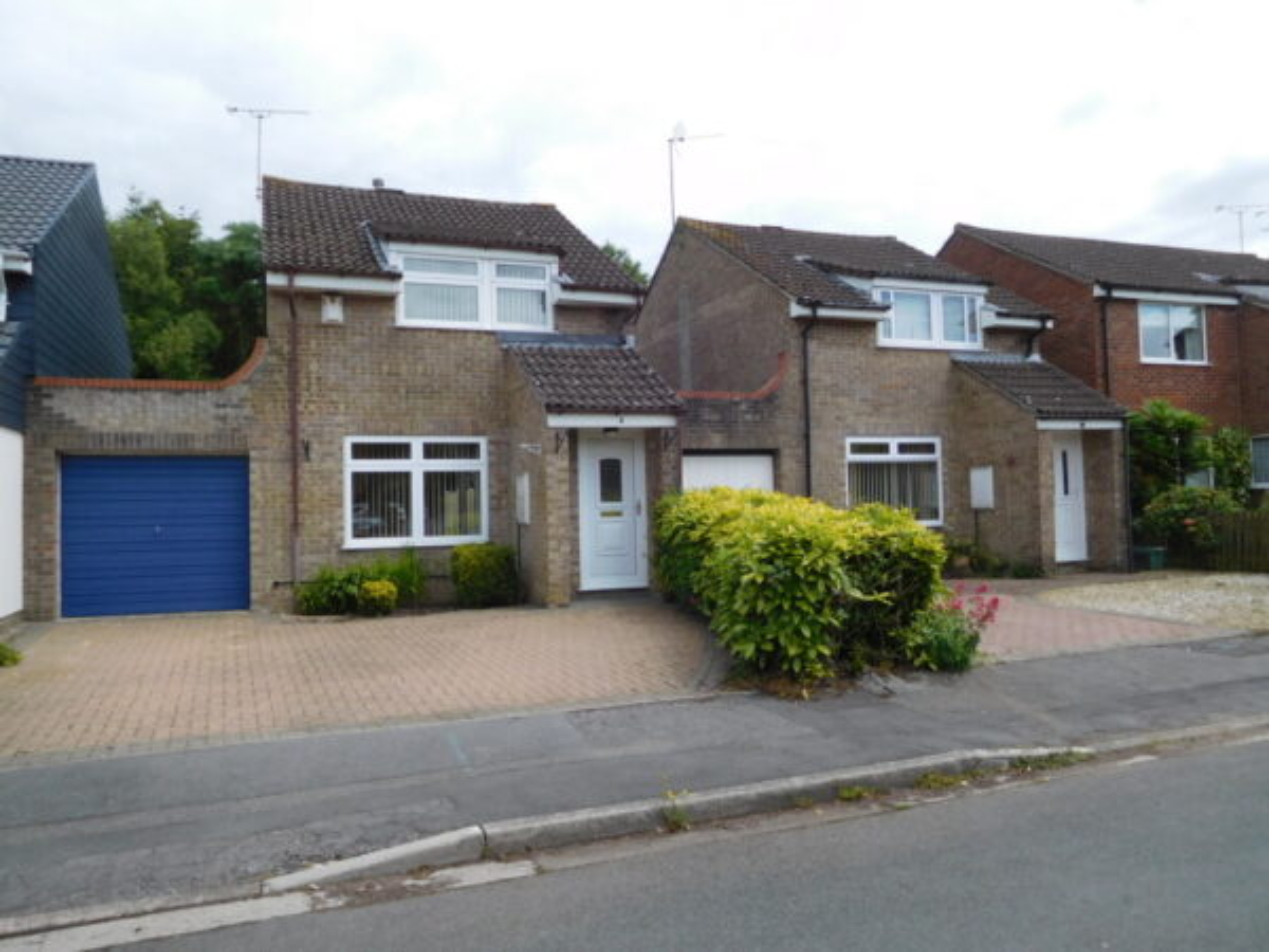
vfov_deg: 54.9
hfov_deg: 69.4
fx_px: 916
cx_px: 634
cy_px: 476
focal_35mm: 25
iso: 125
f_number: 3.4
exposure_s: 1/1000
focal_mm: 4.5
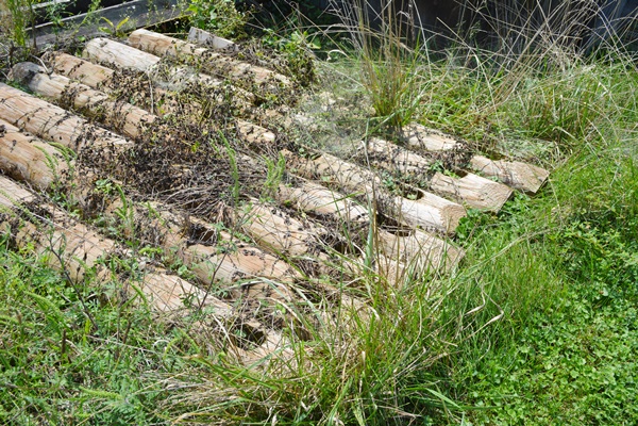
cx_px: 319
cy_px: 213
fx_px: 638
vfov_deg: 36.9
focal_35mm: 36
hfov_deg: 53.1
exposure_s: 1/250
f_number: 8
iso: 125
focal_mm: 24
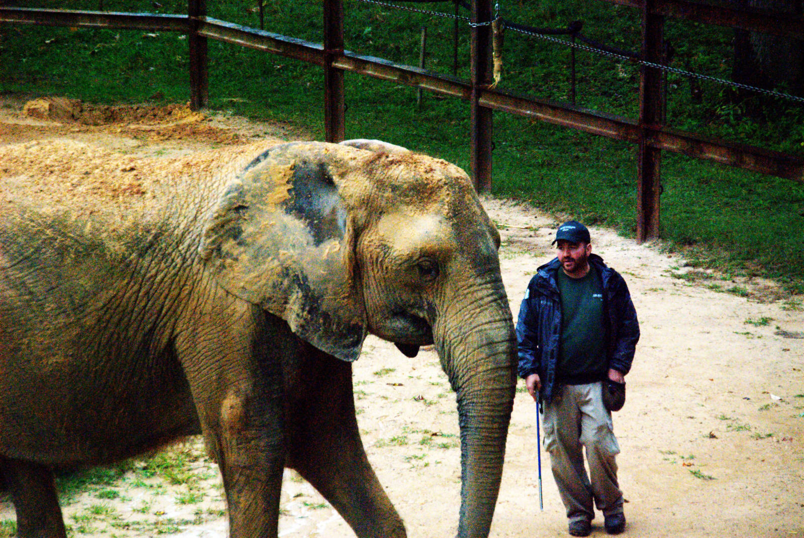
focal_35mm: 202
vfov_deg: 6.8
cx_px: 402
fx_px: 4529
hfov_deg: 10.1
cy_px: 269
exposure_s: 1/1600
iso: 3200
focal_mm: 135
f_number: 6
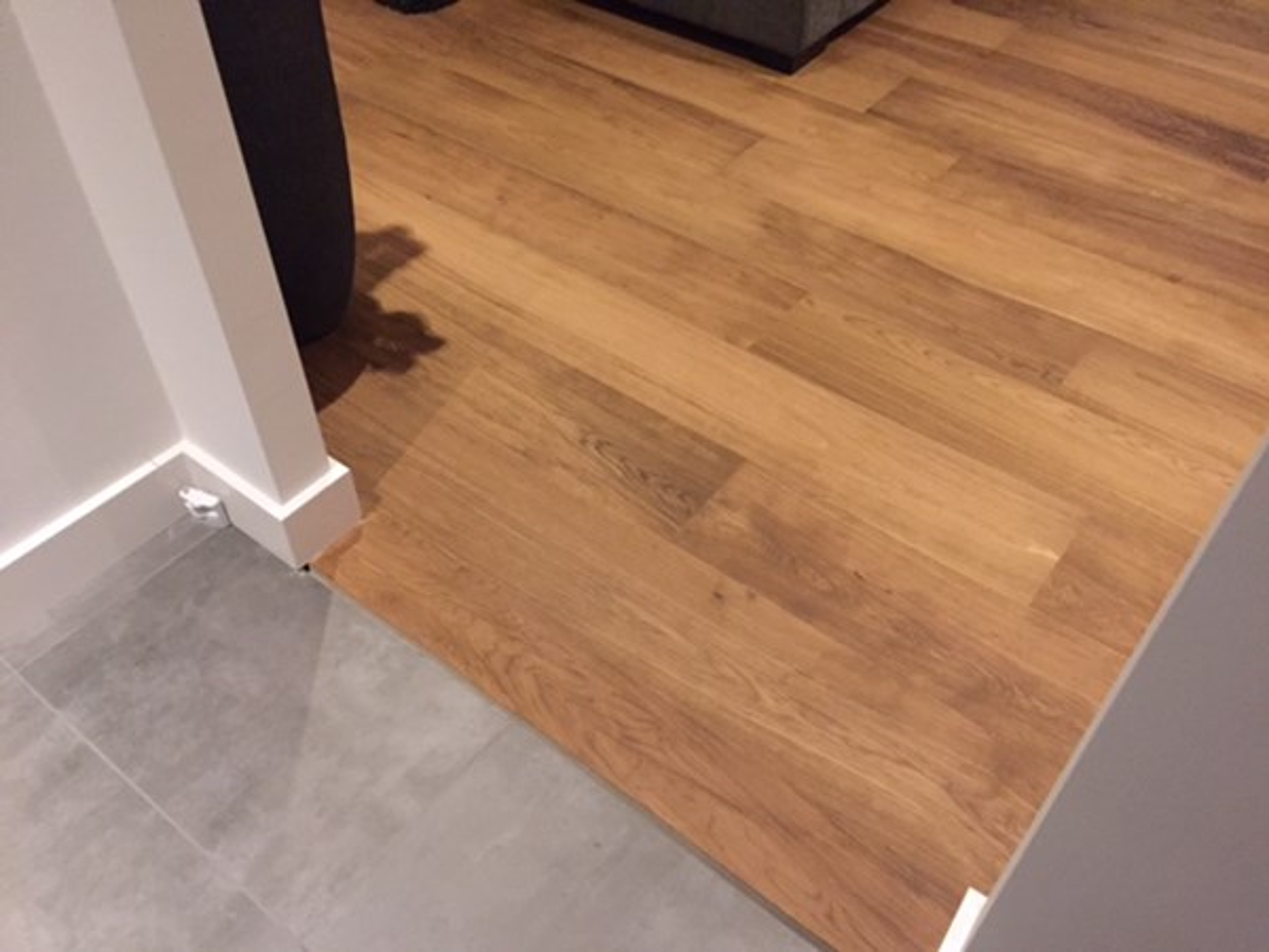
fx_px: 1063
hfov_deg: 61.7
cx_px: 634
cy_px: 476
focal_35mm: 29
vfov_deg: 48.2
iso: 640
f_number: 2.2
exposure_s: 1/17
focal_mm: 4.15
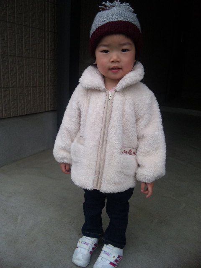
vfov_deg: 61.7
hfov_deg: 48.2
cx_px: 100
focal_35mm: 29
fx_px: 225
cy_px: 134
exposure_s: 1/489
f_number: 2.8
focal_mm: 4.82
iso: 100
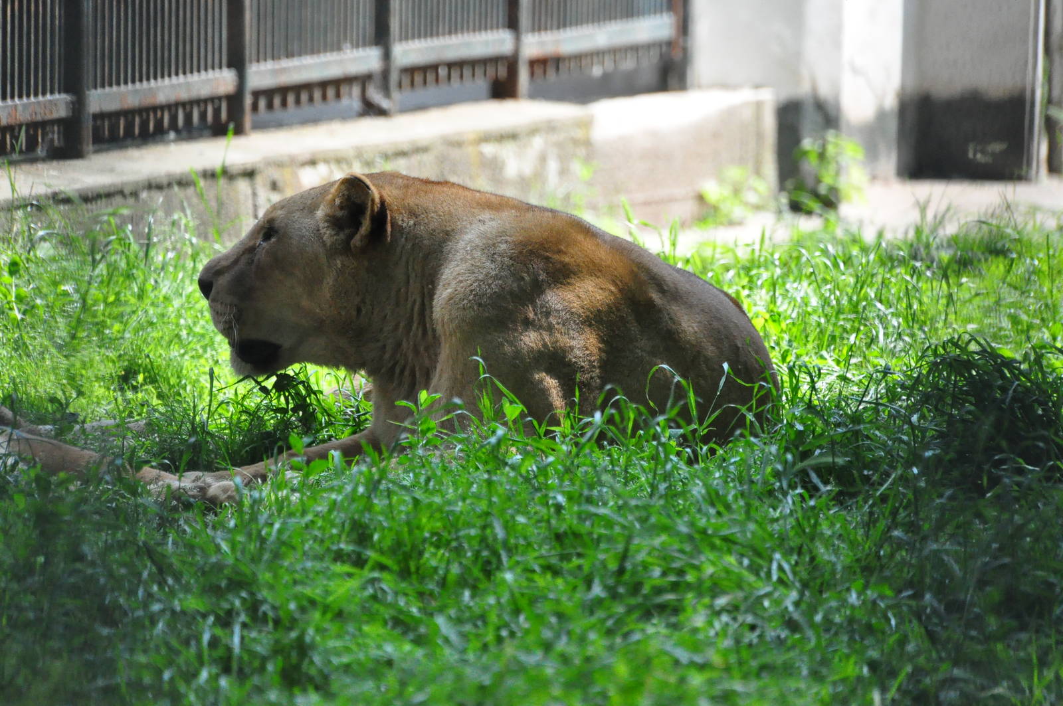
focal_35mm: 450
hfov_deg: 4.6
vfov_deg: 3.0
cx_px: 532
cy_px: 353
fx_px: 13272
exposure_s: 1/2000
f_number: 5.6
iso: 3200
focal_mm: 300
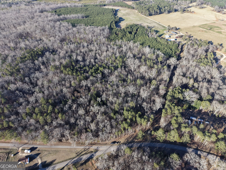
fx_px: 150
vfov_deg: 58.9
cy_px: 85
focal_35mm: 23
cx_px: 113
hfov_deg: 73.9
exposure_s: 1/1500
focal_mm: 8.67
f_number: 1.8
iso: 200
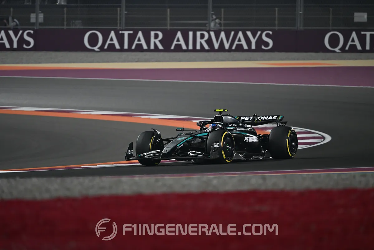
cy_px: 125
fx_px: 4155
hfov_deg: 5.2
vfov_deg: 3.4
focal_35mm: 400
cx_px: 187
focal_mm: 400
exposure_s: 1/1000
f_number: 5.6
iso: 5000
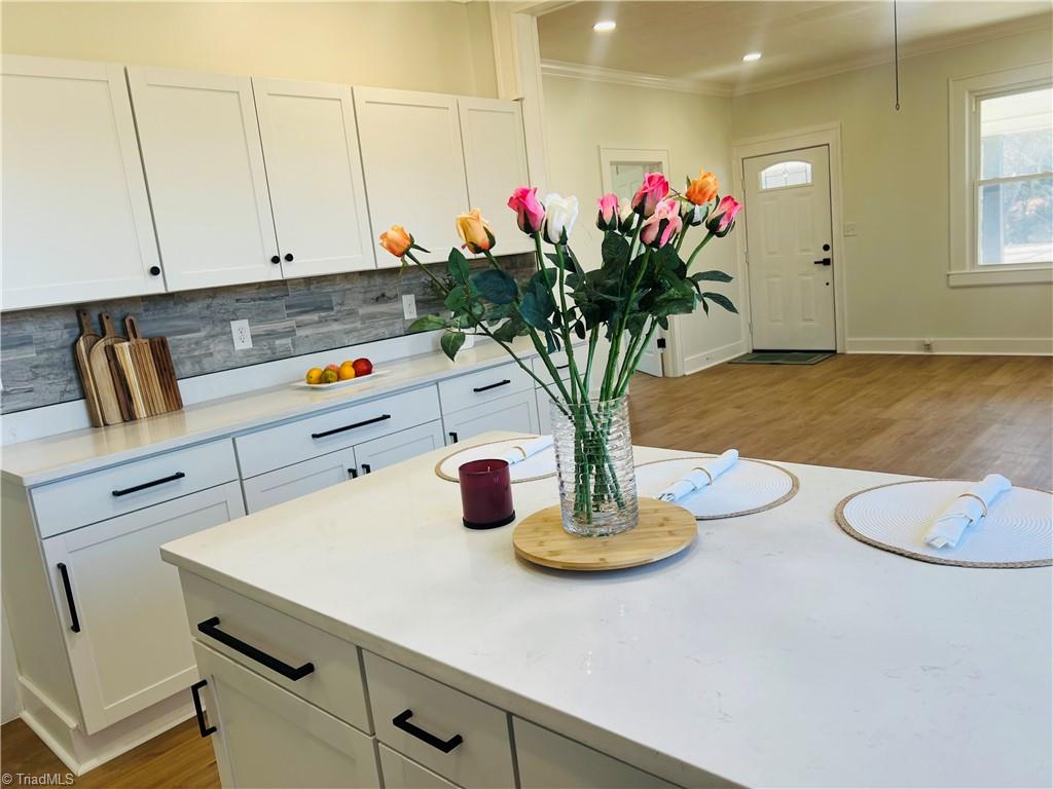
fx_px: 791
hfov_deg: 67.3
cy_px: 394
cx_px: 526
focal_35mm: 26
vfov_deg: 53.1
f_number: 1.5
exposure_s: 1/120
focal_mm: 5.7
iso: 32
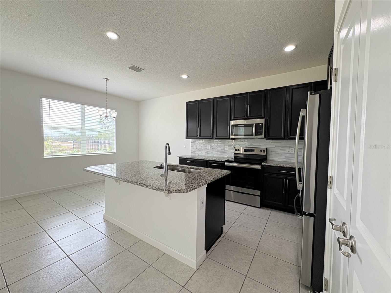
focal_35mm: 14
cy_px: 146
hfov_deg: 102.1
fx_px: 158
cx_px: 196
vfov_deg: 85.7
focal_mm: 2.22
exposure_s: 1/120
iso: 80
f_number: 2.2
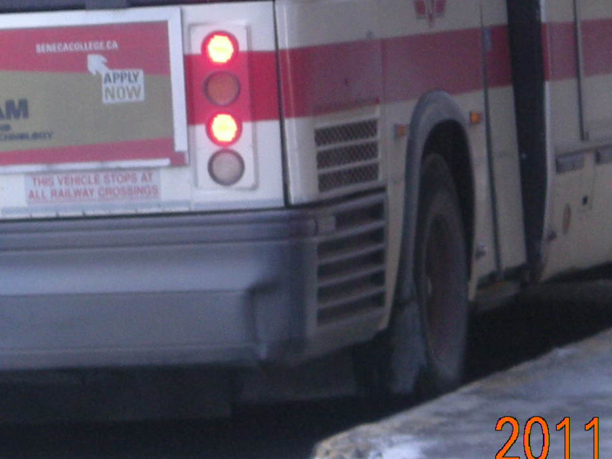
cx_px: 289
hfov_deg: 8.6
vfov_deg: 6.5
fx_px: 4048
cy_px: 2
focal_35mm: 229
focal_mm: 17.1
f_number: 4.7
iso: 158
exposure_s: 1/60
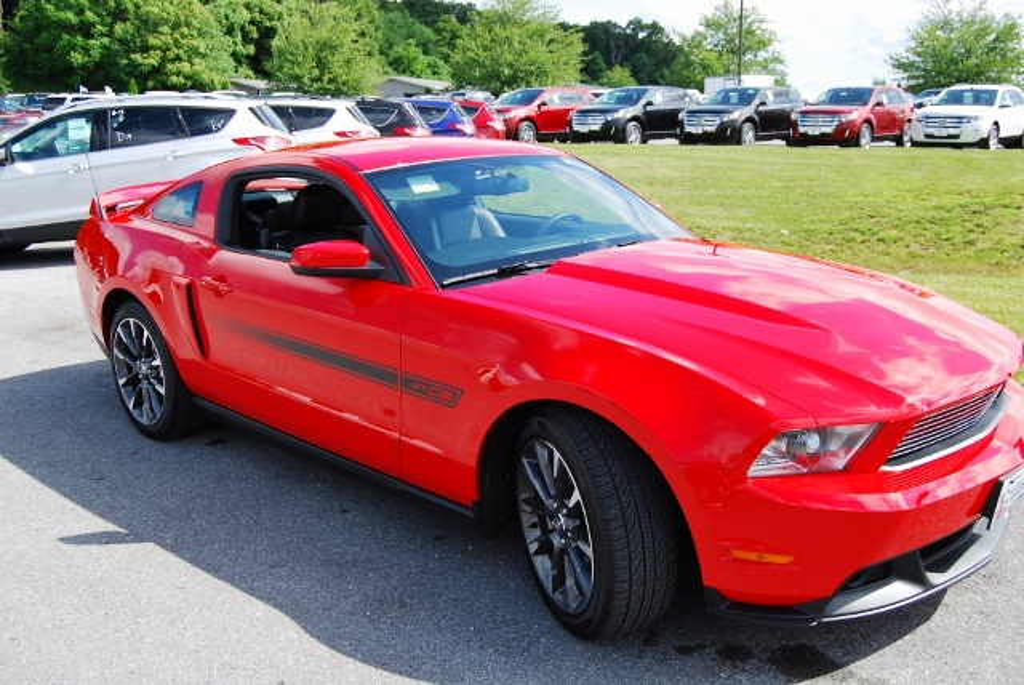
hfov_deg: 55.1
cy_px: 342
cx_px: 512
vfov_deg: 38.4
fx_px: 982
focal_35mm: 34
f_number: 6.3
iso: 100
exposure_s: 1/160
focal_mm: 23
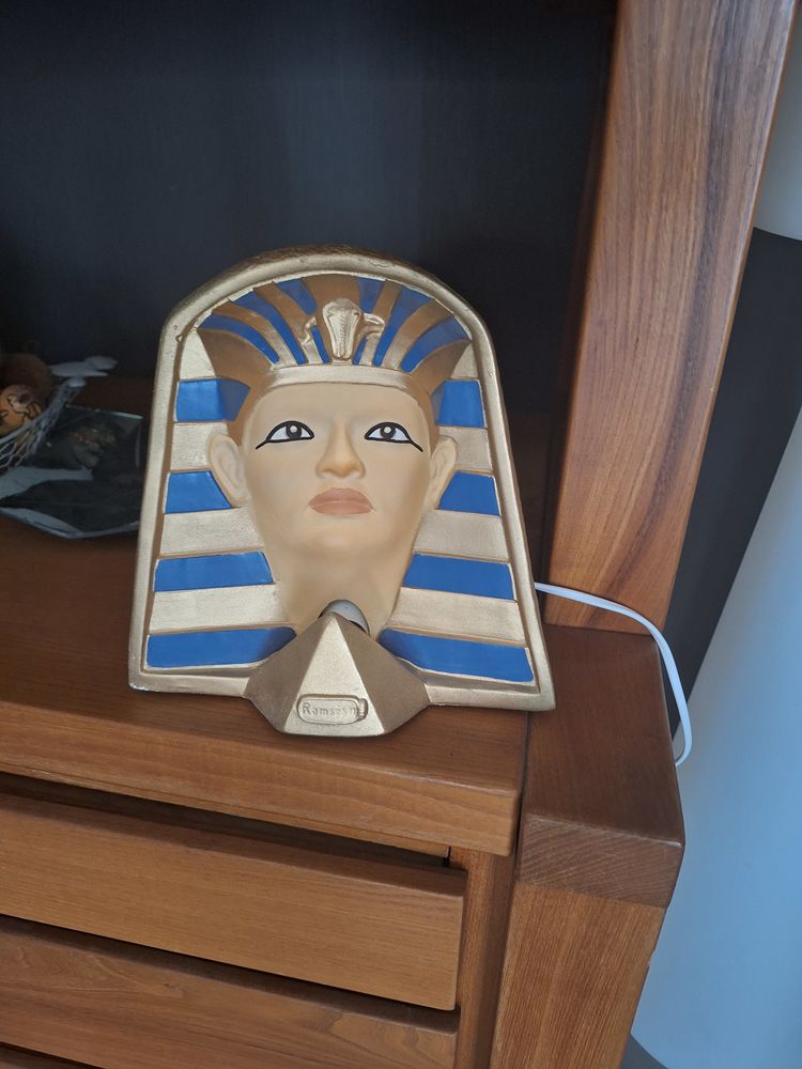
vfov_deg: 73.9
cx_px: 401
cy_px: 534
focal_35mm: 23
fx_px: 710
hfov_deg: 58.9
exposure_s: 1/33
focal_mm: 5.54
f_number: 1.8
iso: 250
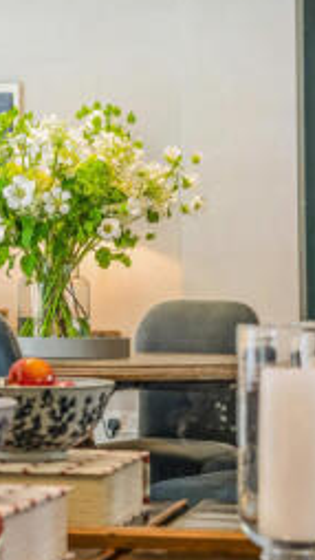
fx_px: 1454
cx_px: 40
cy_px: 319
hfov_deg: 12.3
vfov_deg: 21.8
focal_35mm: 98
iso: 100
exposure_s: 1/25
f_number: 3.5
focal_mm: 50
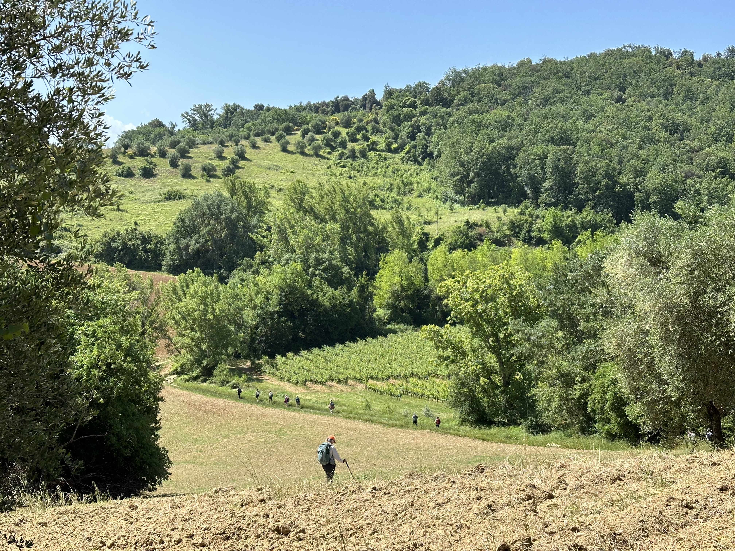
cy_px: 276
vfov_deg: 30.3
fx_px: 1019
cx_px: 368
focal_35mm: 48
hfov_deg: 39.7
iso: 64
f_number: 1.78
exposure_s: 1/2114
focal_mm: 6.86
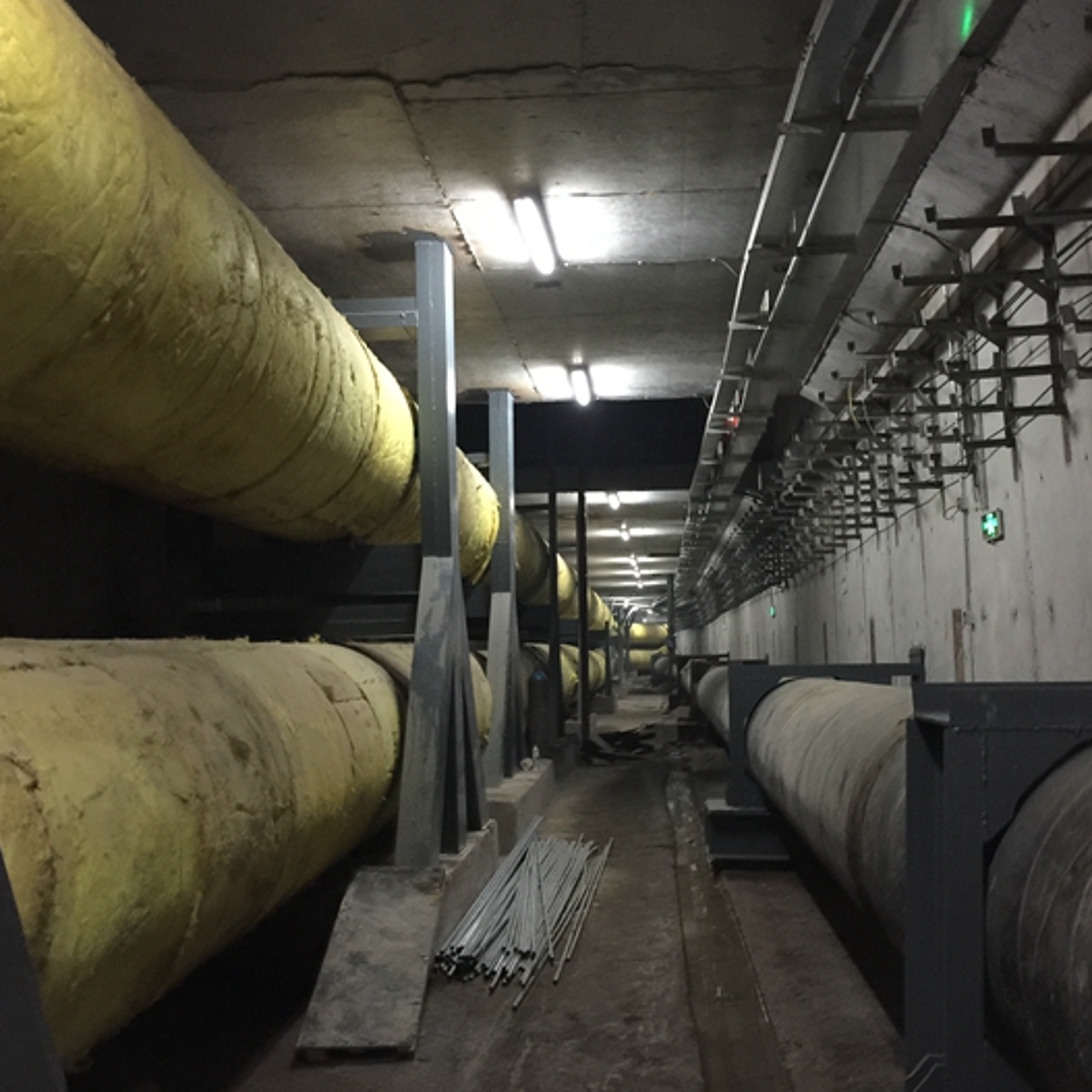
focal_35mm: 35
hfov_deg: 47.1
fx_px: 1249
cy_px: 541
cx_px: 605
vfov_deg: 47.2
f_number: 2.2
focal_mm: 4.15
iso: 125
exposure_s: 1/4
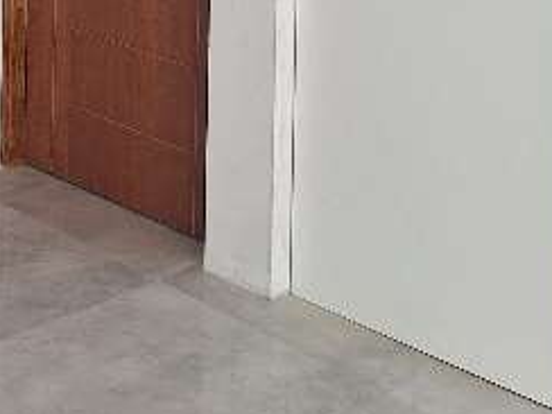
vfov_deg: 15.6
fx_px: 1355
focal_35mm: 85
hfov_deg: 21.9
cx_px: -36
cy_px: -257
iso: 64
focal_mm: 5.54
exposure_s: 1/100
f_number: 1.8
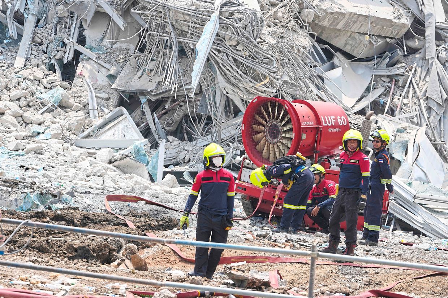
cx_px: 224
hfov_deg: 10.3
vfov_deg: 6.9
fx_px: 2488
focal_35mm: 200
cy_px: 149
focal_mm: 200
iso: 400
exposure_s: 1/800
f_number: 8
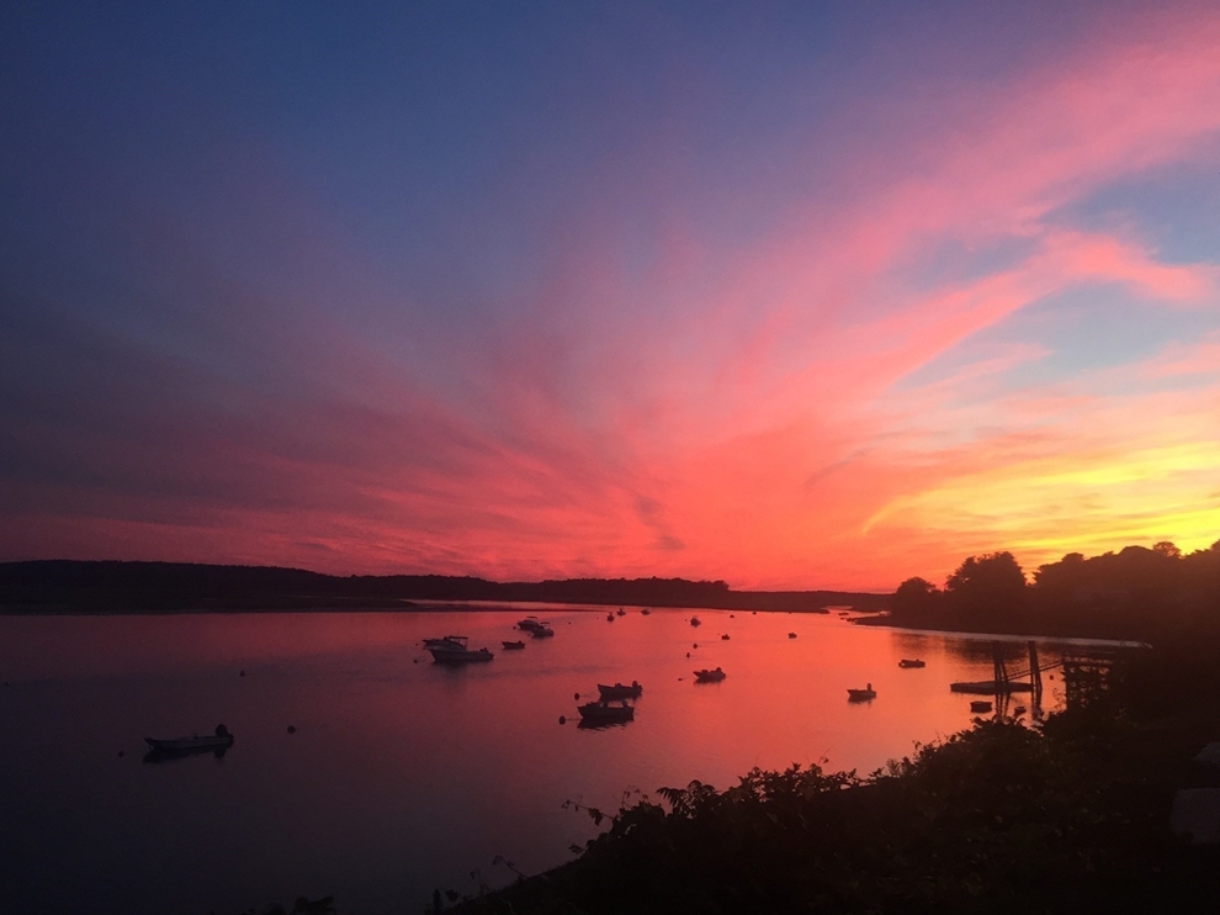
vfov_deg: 46.8
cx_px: 594
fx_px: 1057
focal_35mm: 30
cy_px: 462
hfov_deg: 60.0
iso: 40
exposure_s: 1/30
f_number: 2.2
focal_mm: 4.15
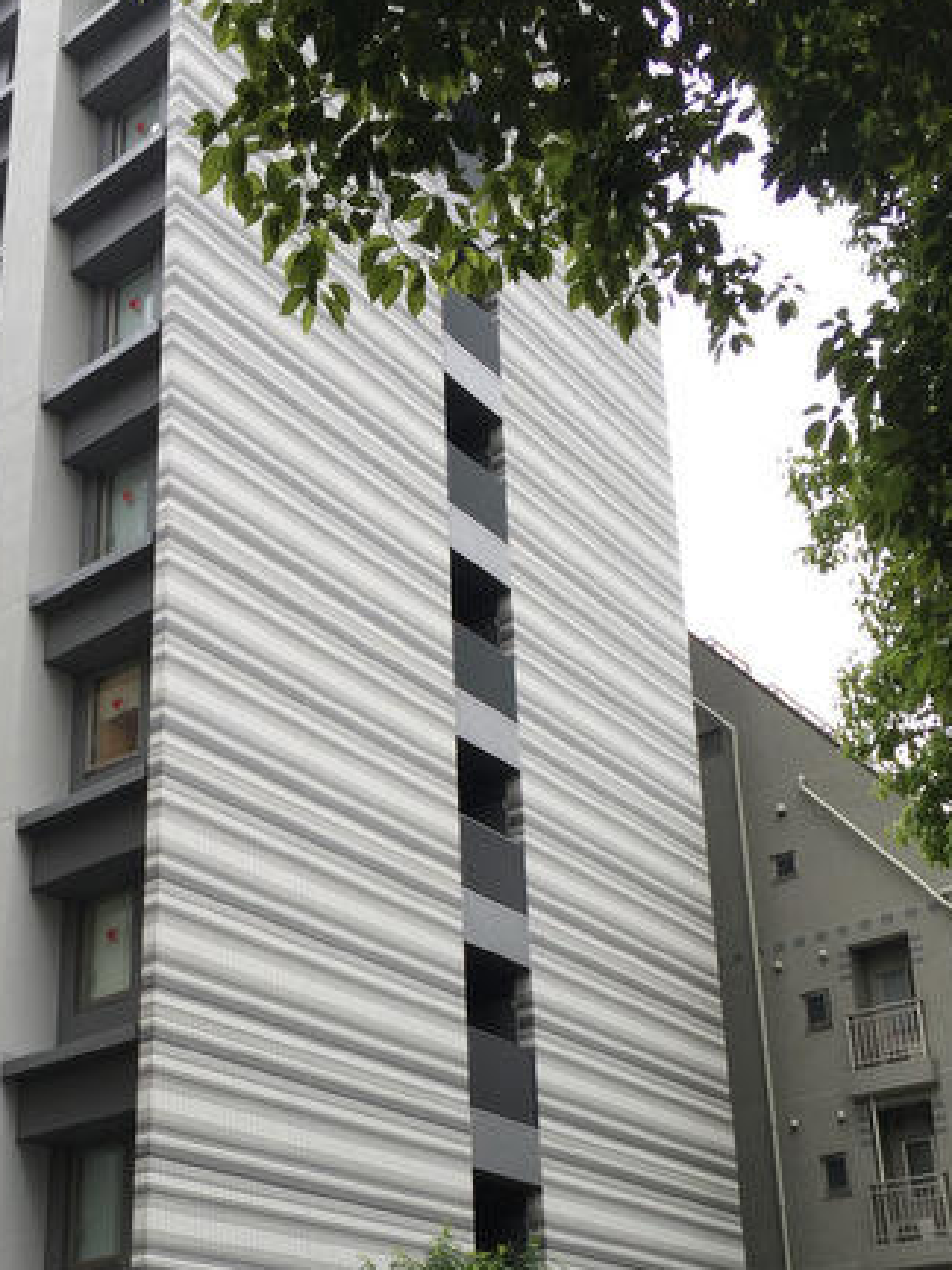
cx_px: 336
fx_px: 1577
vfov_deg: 42.7
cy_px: 923
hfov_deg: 33.4
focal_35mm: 43
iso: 32
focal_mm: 4.2
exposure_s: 1/123
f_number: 2.2
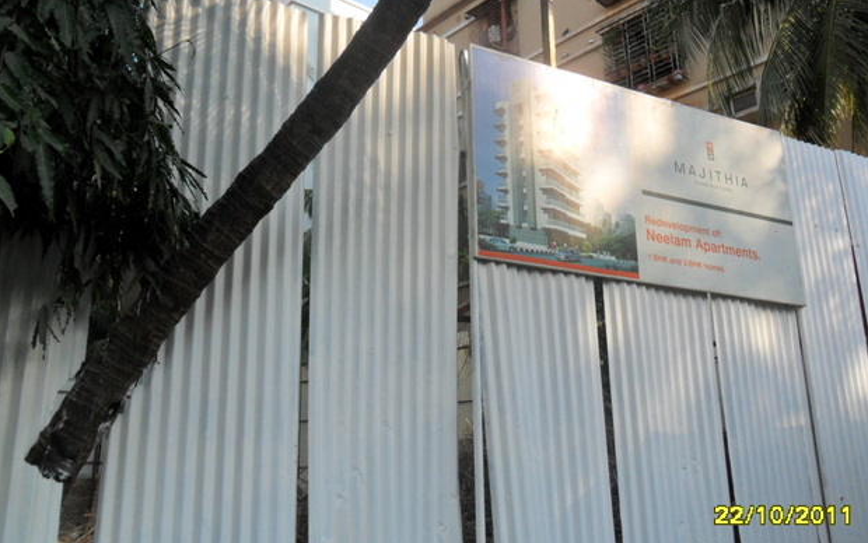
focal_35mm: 35
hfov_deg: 55.3
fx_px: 828
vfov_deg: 36.3
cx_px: 445
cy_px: 244
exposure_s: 1/350
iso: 100
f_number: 3.7
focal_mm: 5.7
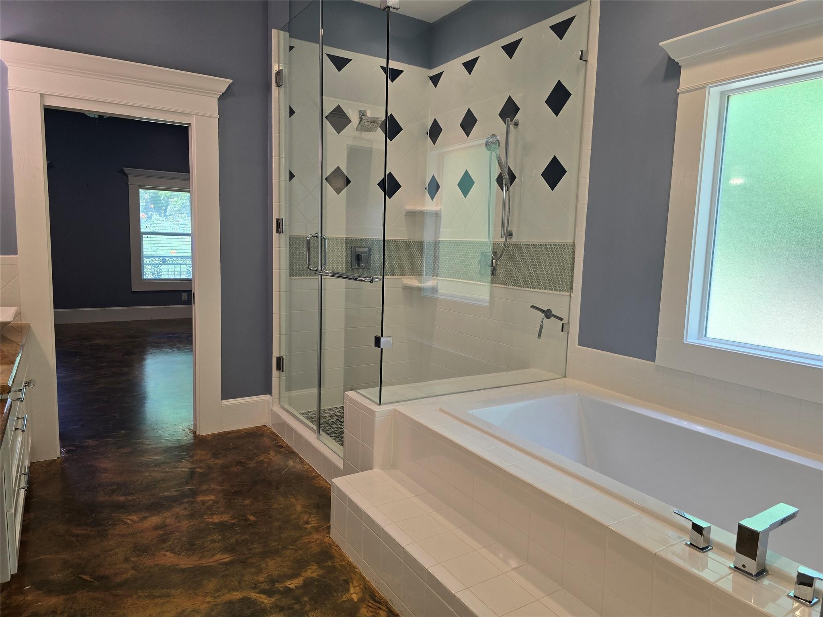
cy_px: 308
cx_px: 412
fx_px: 547
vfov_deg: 58.9
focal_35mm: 23
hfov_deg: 73.9
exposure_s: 1/120
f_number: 1.7
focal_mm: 6.3
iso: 80
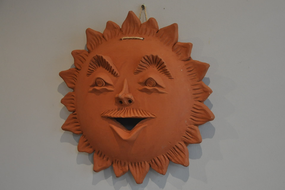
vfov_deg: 18.2
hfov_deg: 27.0
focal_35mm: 75
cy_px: 95
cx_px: 142
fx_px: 594
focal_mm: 50
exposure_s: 1/30
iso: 1250
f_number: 5
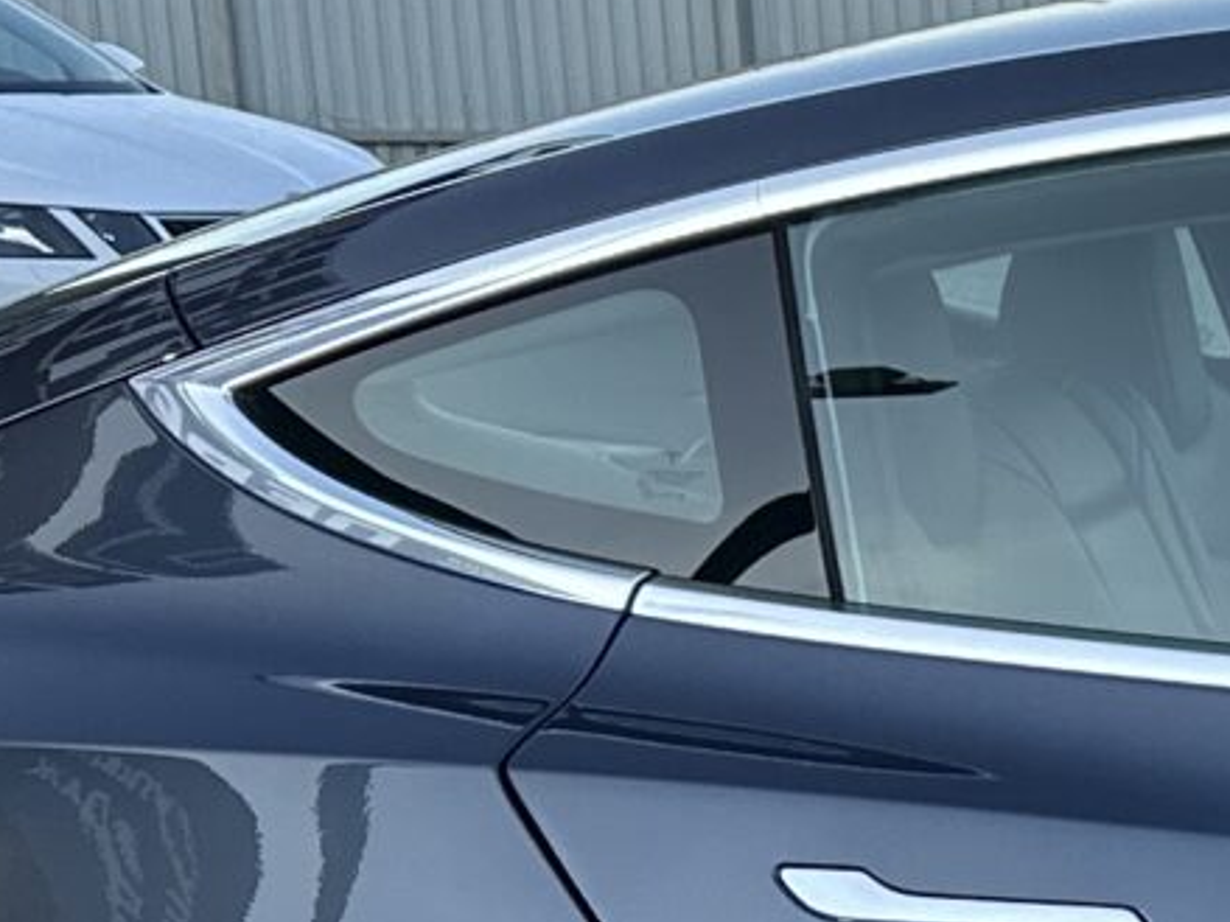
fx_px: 4973
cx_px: 2496
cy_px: 1390
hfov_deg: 12.4
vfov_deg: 10.2
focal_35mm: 140
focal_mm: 6.86
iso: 80
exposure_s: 1/535
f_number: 1.78
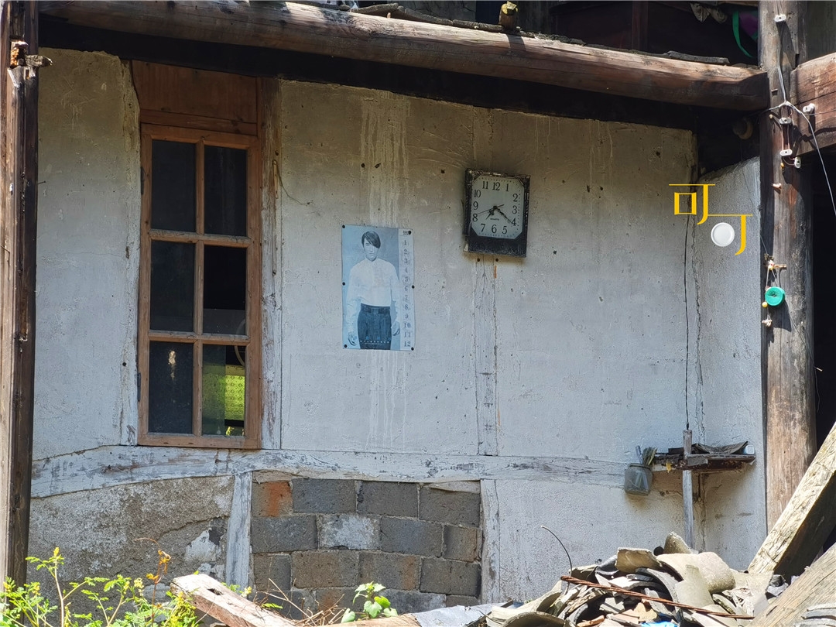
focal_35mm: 107
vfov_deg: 13.8
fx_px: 2584
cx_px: 418
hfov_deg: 18.4
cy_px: 314
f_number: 2.4
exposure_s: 1/340
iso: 50
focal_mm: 7.48
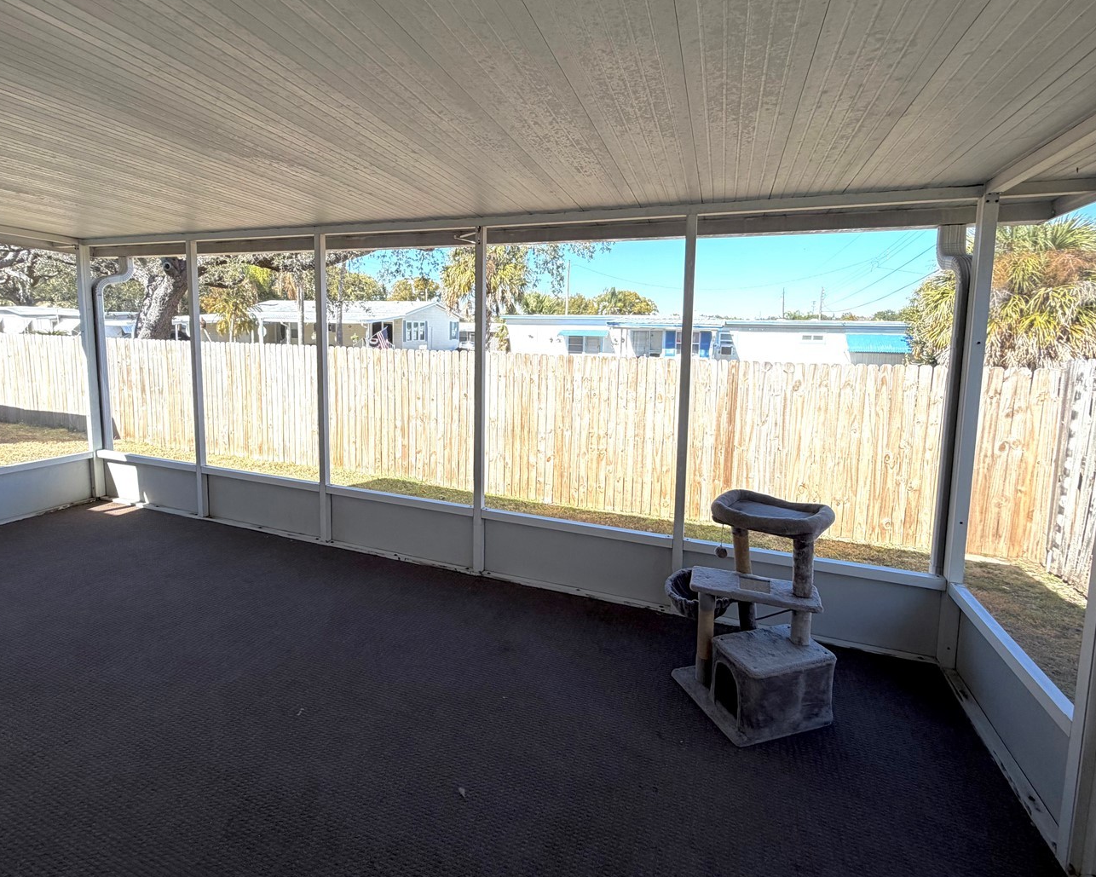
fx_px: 551
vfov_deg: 76.5
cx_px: 522
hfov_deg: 89.6
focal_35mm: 17
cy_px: 376
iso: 50
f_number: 2.2
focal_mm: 2.22
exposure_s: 1/502
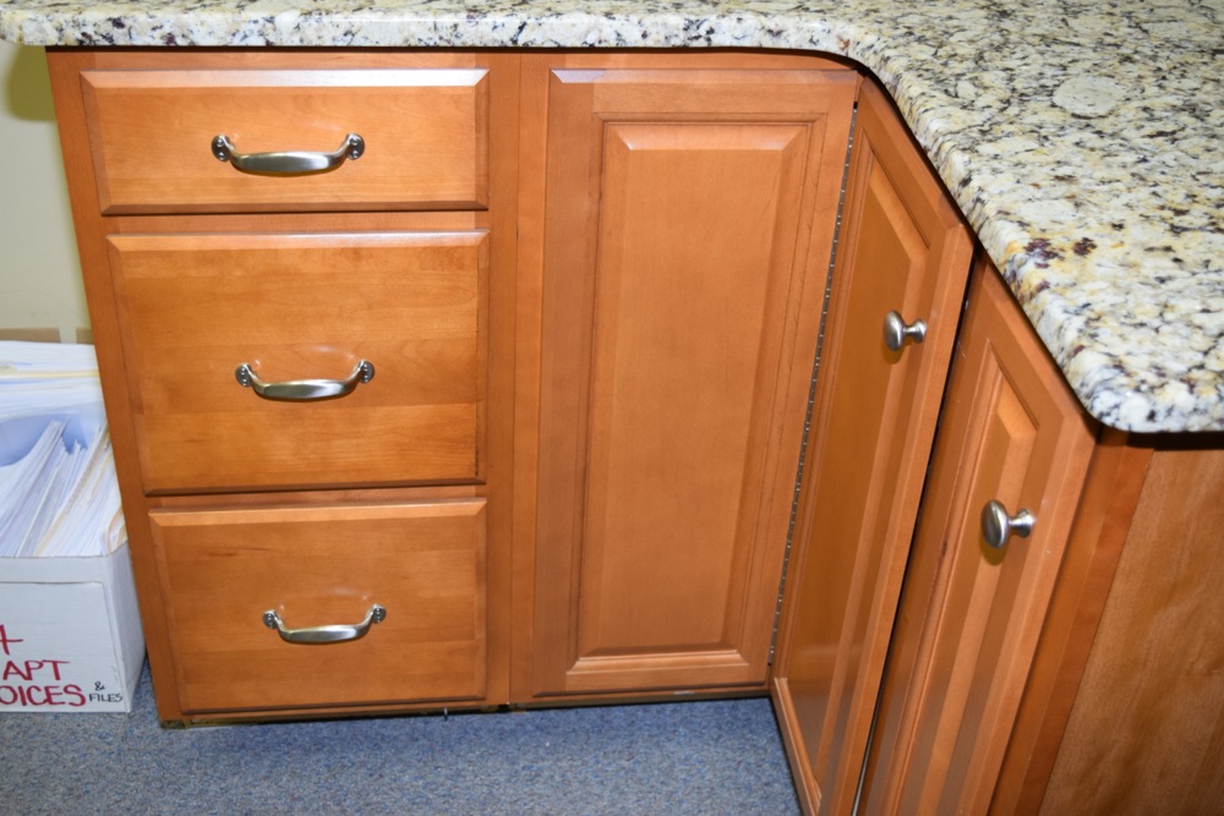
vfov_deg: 29.9
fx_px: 1530
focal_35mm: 45
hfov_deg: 43.6
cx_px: 612
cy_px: 408
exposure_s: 1/80
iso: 800
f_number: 4.2
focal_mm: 30
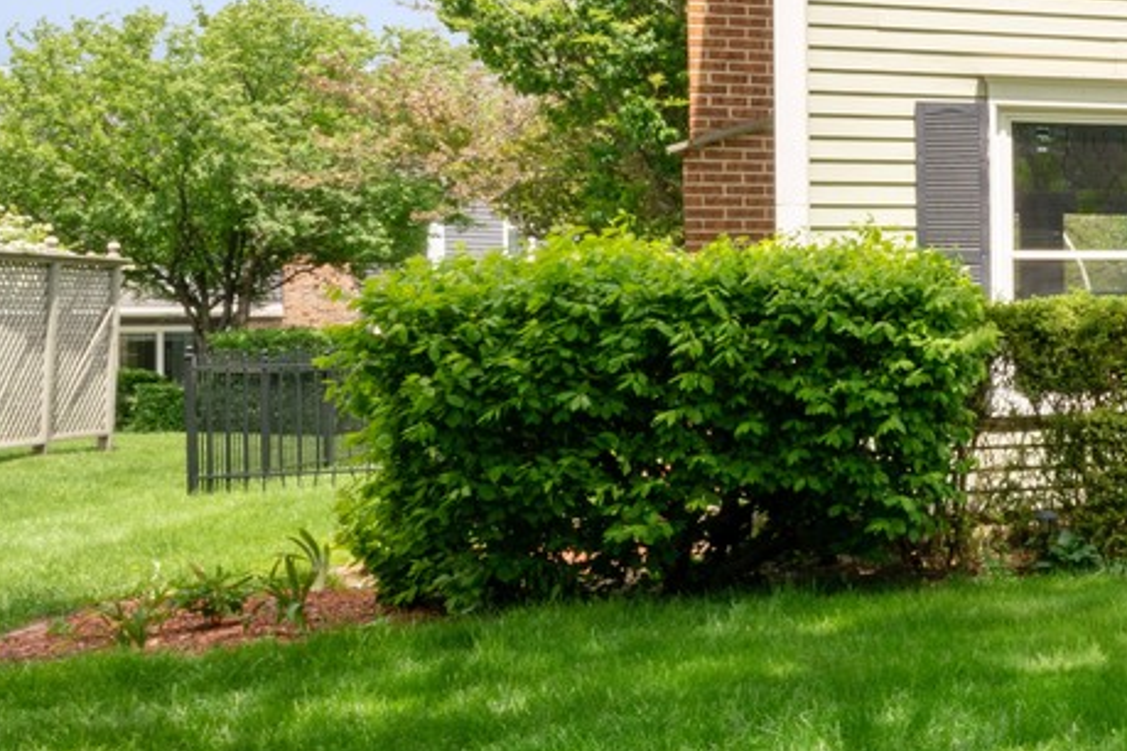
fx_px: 1878
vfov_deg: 21.2
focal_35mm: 60
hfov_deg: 22.8
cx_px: 1916
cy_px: -133
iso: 400
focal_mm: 17
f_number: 22
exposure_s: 1/50
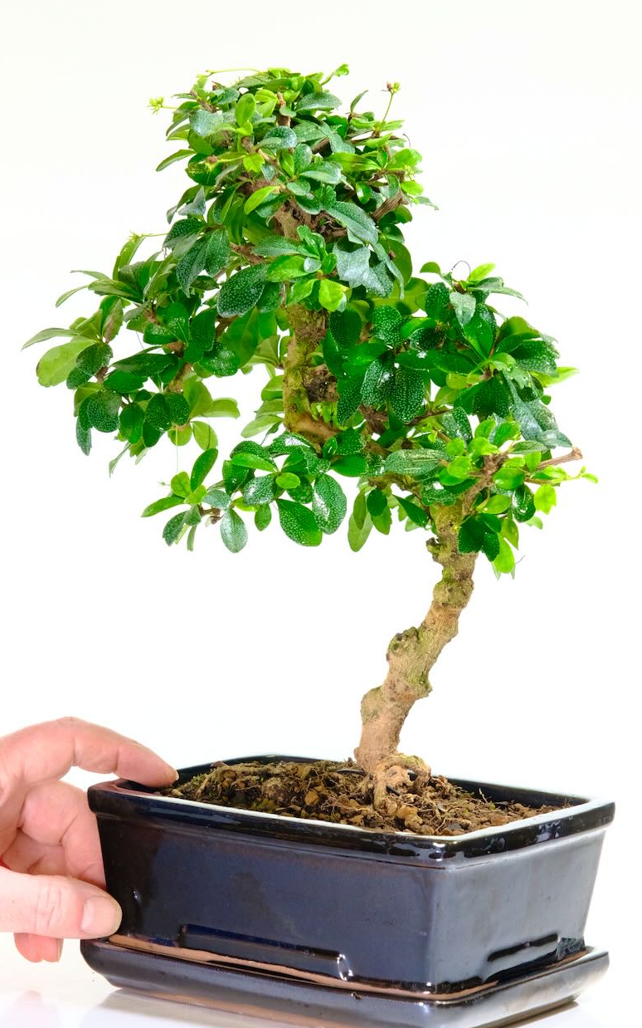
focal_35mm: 117
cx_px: 312
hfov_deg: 11.2
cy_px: 521
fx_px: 3275
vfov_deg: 17.8
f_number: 8
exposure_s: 1/30
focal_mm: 74.2
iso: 1600
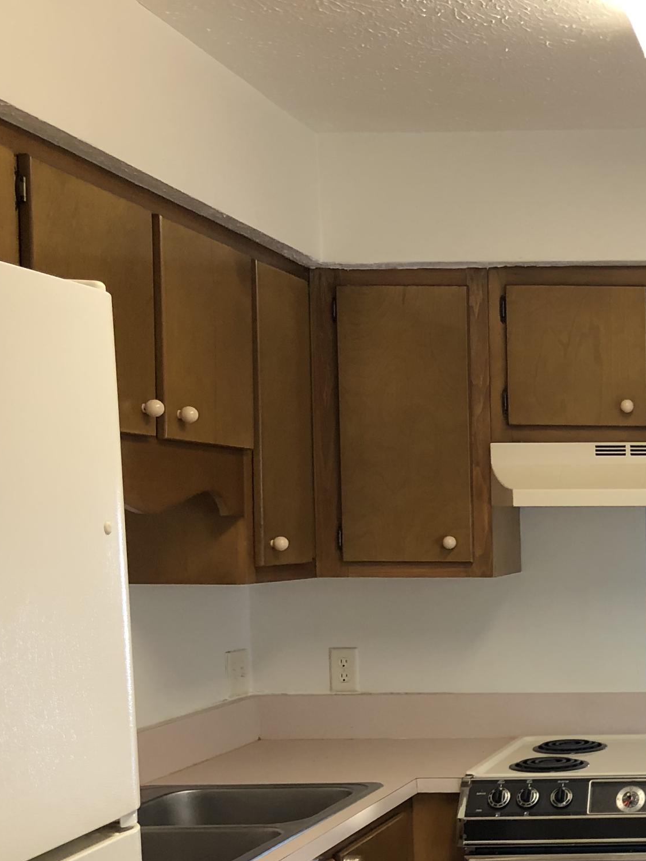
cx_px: 845
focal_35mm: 56
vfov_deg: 33.7
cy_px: 645
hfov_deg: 23.1
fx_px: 1393
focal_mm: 3.99
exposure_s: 1/30
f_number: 1.8
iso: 32
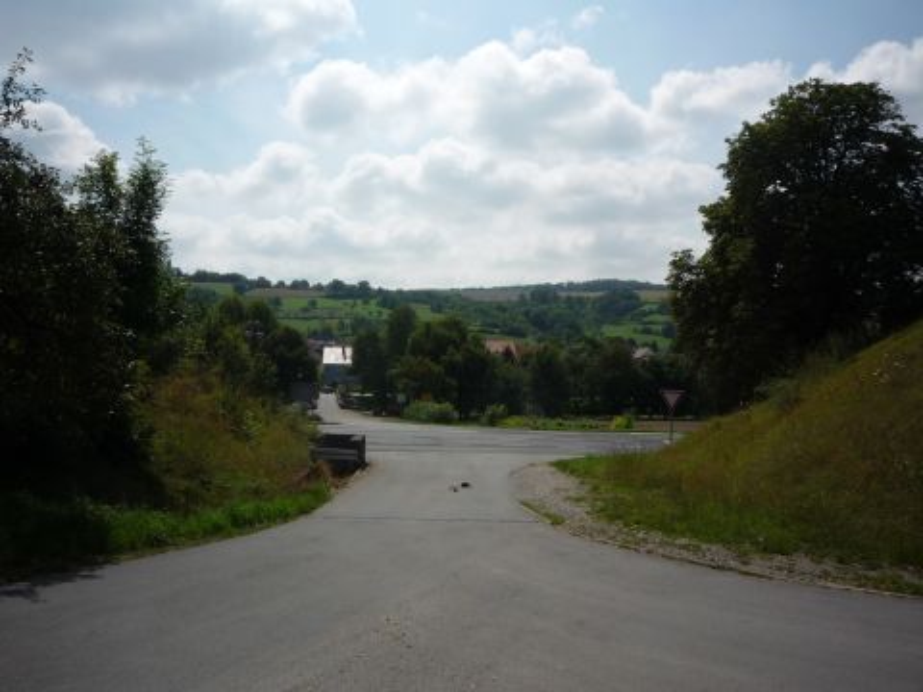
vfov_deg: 44.2
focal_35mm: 32
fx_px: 853
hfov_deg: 56.8
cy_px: 346
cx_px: 462
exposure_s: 1/800
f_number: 5.6
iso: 100
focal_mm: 5.2
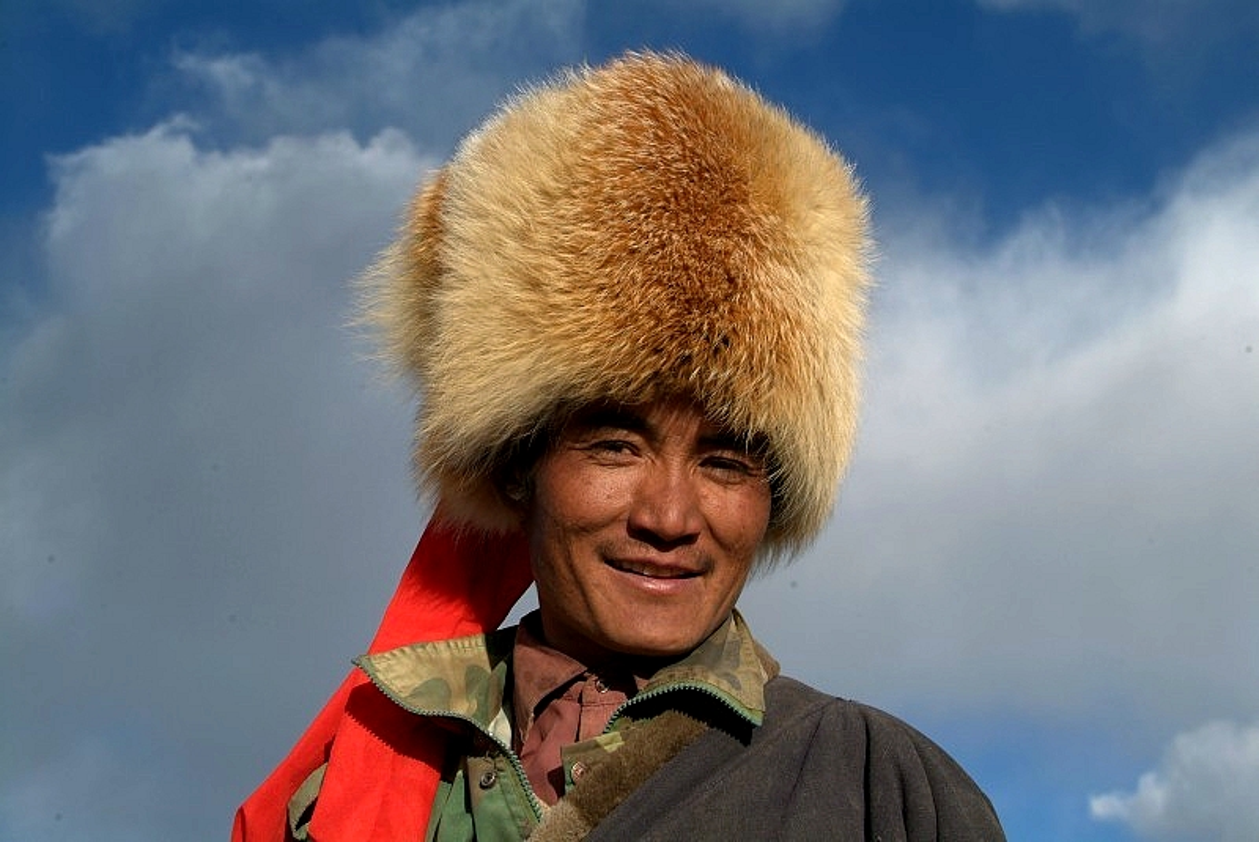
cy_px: 421
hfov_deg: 38.8
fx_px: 1785
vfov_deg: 26.5
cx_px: 630
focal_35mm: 51
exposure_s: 1/250
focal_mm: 34
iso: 200
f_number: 8
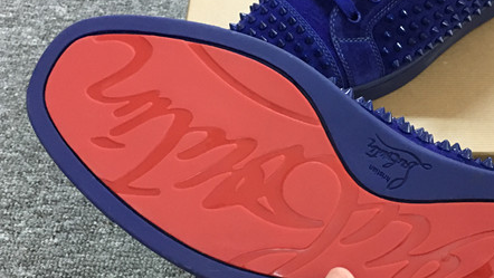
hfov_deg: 40.3
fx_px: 655
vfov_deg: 24.0
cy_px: 124
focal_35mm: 50
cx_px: 364
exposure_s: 1/17
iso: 250
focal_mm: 4.15
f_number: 2.2
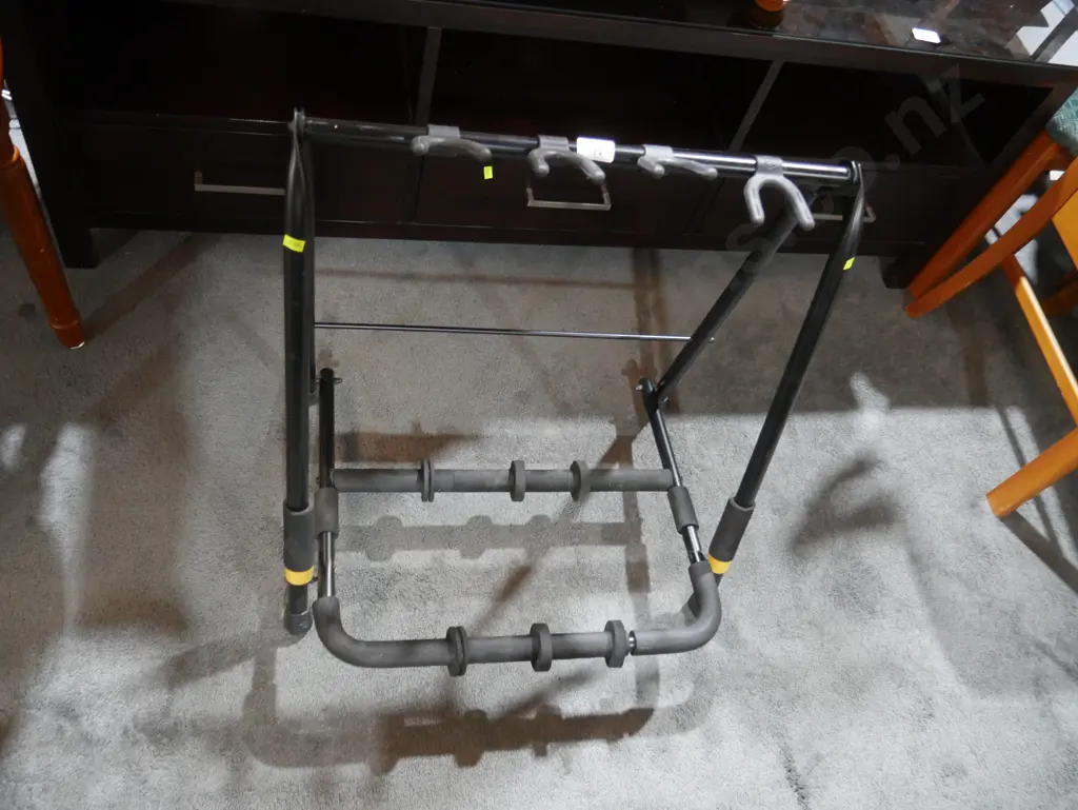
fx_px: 872
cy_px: 405
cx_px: 539
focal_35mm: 28
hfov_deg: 63.4
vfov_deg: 49.8
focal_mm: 14
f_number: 3.5
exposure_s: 1/60
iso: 2000
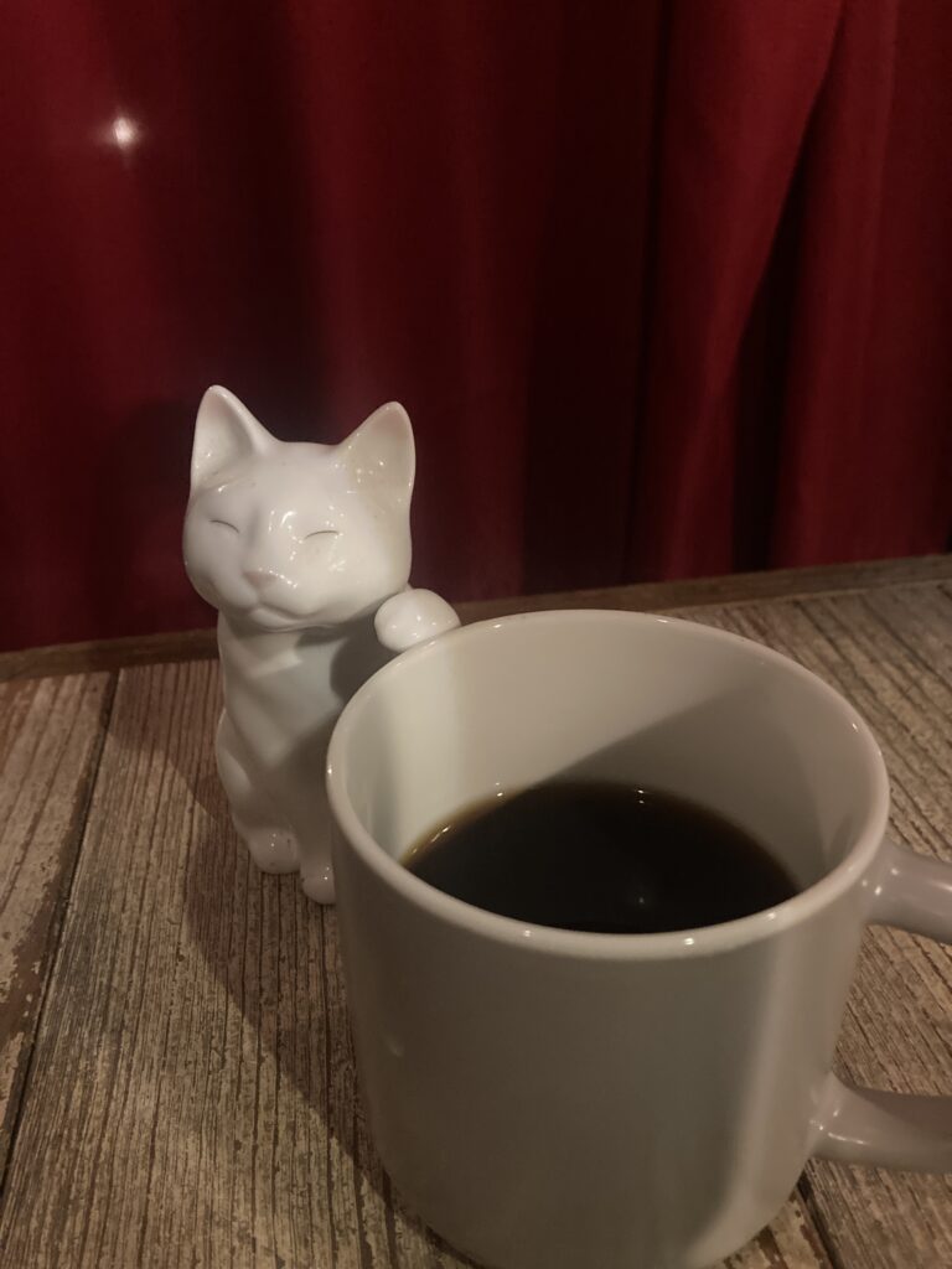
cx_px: 476
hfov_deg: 49.7
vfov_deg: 63.4
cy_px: 634
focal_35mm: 28
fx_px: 1027
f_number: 1.8
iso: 640
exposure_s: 1/17
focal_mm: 3.99
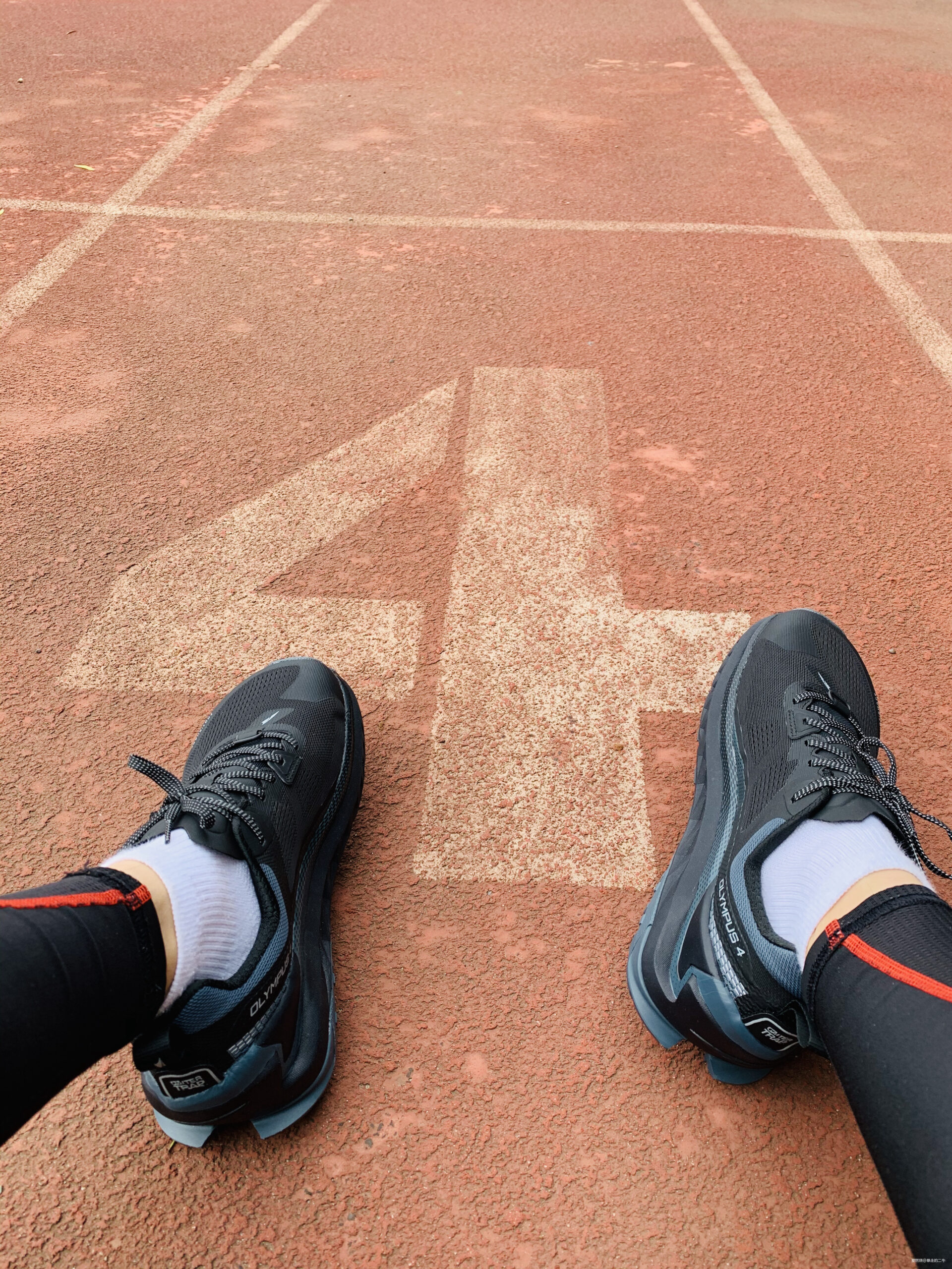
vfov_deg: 67.3
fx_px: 953
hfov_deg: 53.1
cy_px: 634
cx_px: 476
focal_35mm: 26
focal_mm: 4.25
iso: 25
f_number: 1.8
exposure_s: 1/529
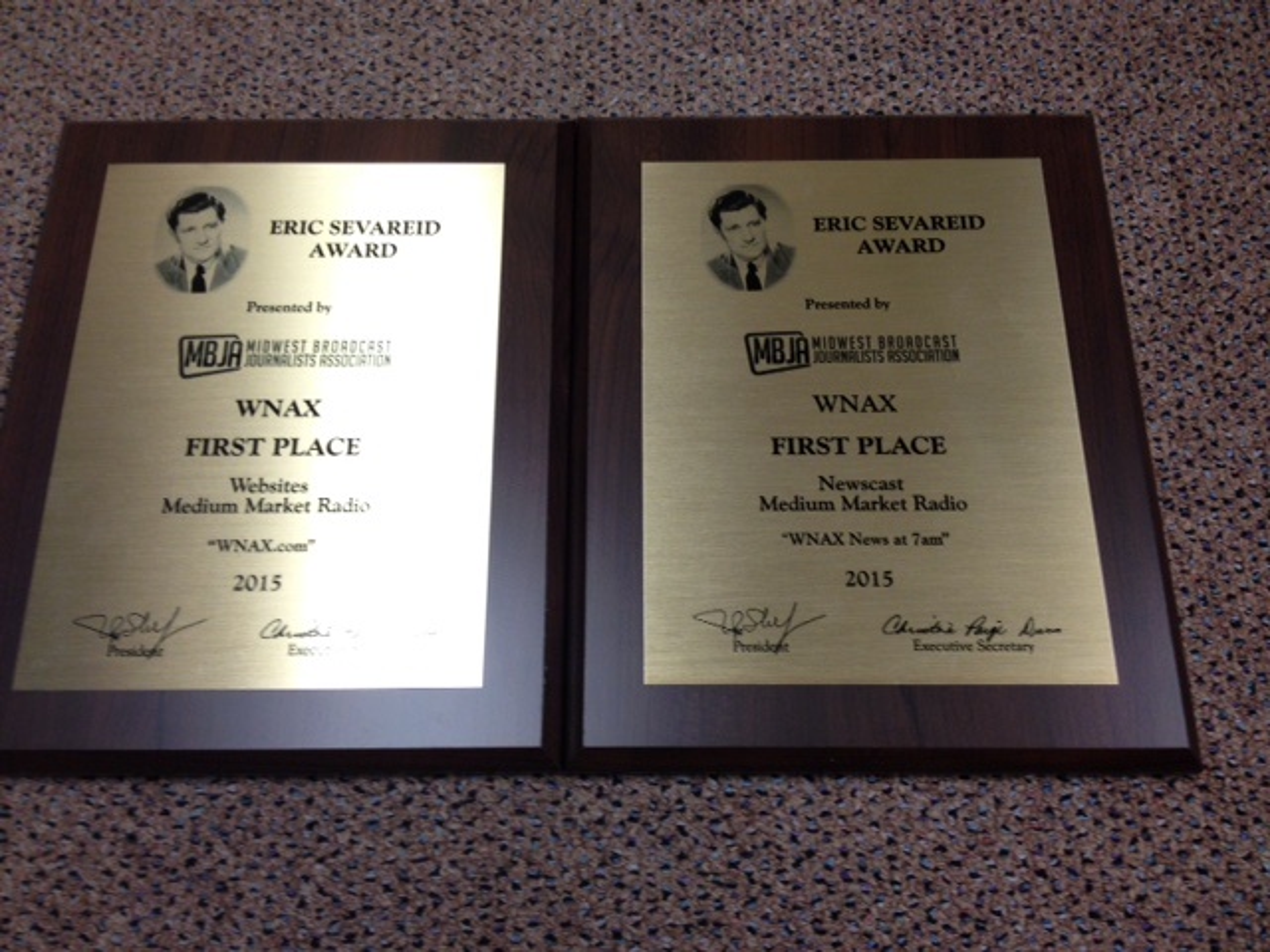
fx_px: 1284
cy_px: 476
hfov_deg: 52.6
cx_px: 635
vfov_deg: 40.7
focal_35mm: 35
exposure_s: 1/20
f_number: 2.4
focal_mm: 4.28
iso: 80
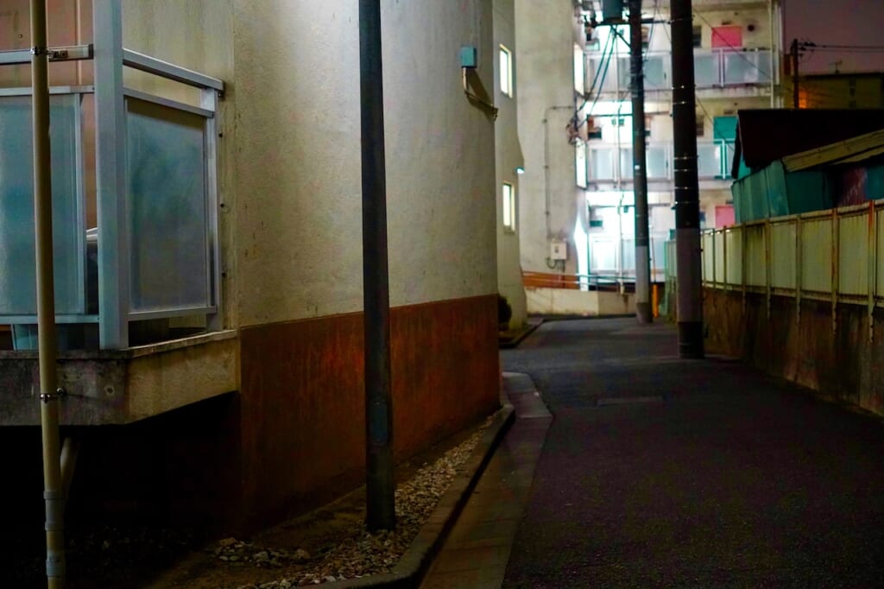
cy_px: 294
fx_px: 1344
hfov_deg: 36.4
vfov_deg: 24.7
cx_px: 442
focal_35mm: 55
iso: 6400
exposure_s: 1/50
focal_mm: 36.5
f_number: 2.8
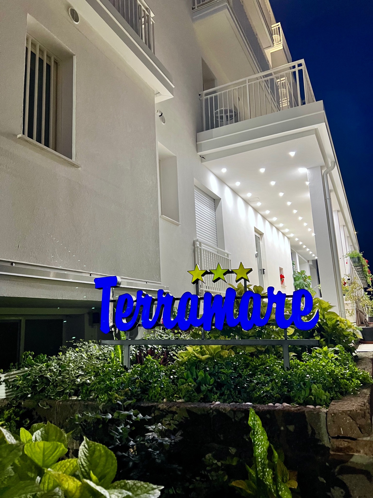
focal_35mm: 26
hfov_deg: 53.0
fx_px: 374
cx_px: 186
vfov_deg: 67.3
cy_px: 249
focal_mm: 5.7
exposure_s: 1/50
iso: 200
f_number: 1.5
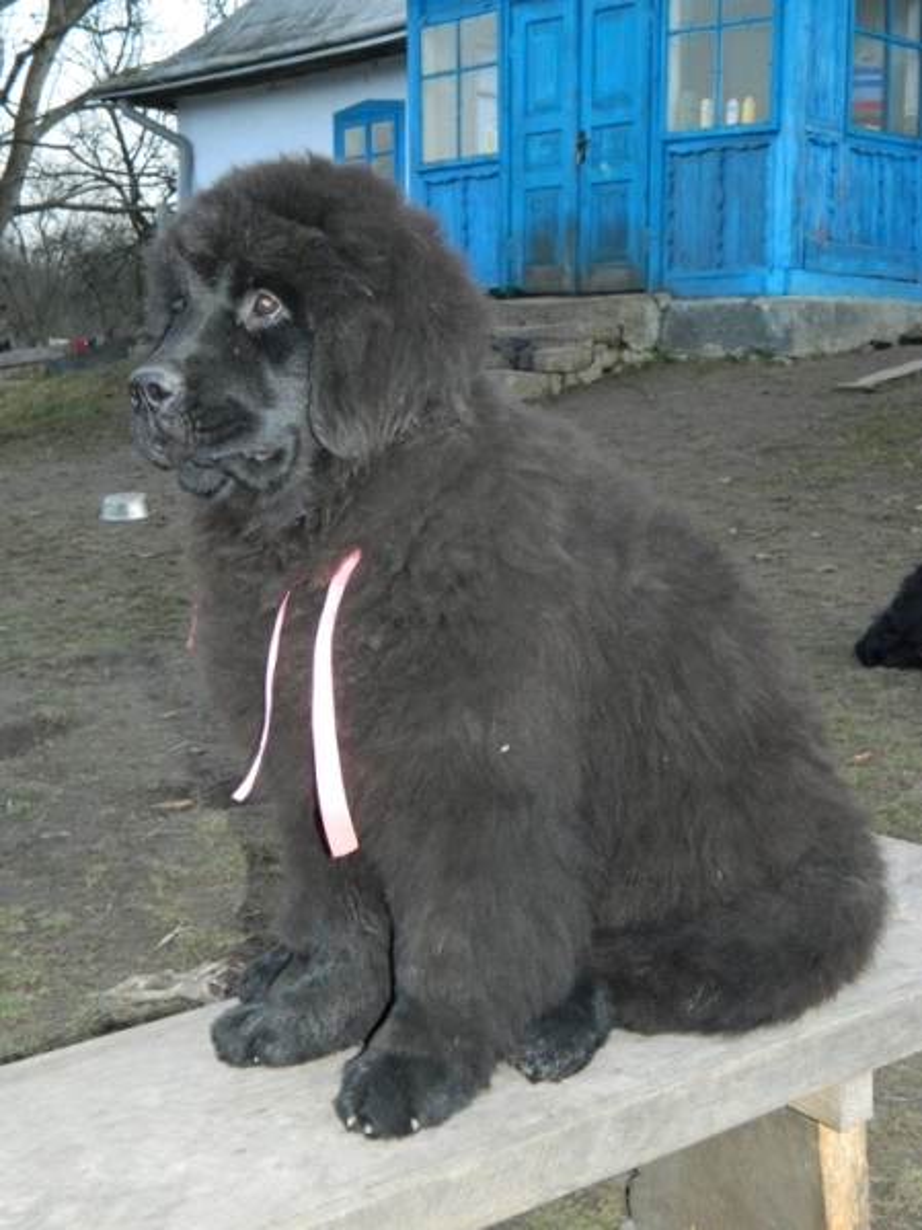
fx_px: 1670
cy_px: 615
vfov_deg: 40.4
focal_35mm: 47
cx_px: 461
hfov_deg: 30.9
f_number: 3.6
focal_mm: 8.4
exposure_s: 1/50
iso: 320
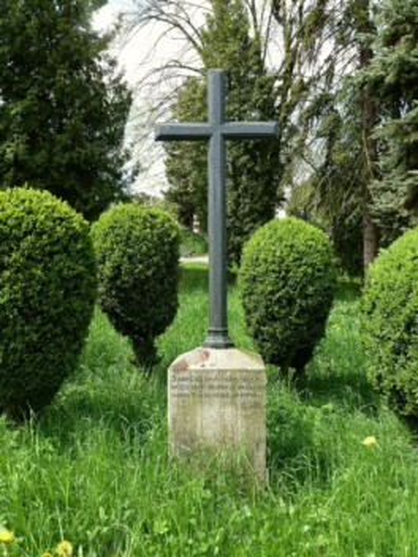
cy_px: 278
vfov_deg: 60.0
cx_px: 209
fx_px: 483
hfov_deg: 46.8
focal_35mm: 30
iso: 100
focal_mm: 5.4
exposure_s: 1/200
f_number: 4
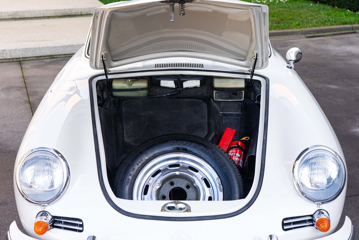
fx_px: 509
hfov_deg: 38.9
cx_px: 180
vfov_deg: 26.5
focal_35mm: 51
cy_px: 120
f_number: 4.5
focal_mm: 51
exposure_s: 1/25
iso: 50
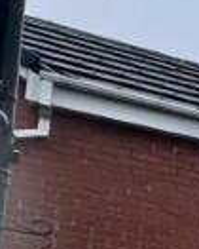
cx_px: 805
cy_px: 382
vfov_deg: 18.7
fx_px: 654
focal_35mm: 89
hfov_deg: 8.1
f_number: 2.2
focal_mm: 2.22
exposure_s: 1/620
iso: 50
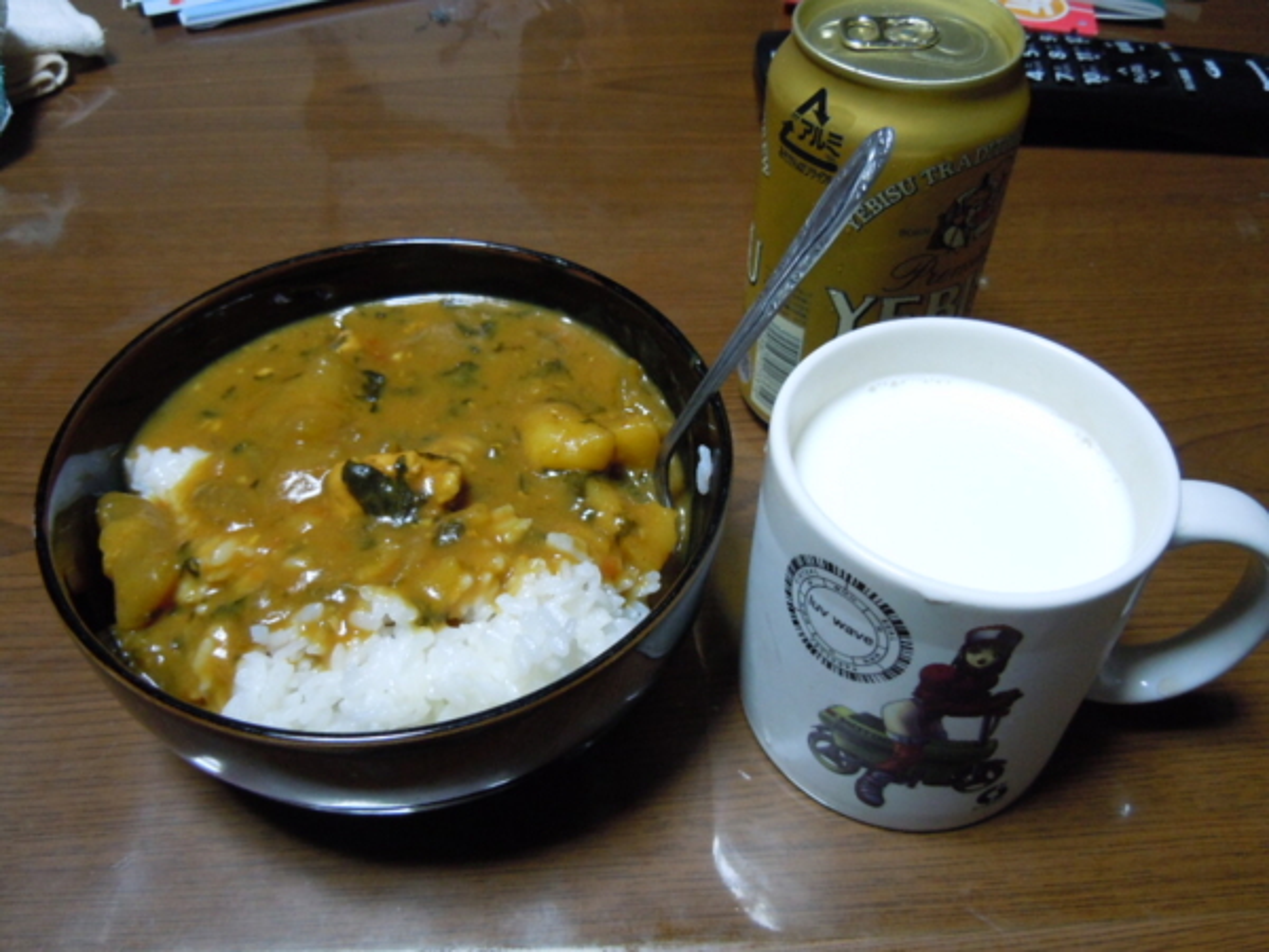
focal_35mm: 30
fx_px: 1100
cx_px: 634
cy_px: 476
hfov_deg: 60.0
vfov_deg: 46.8
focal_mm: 5.4
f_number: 3.5
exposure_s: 1/25
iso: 400
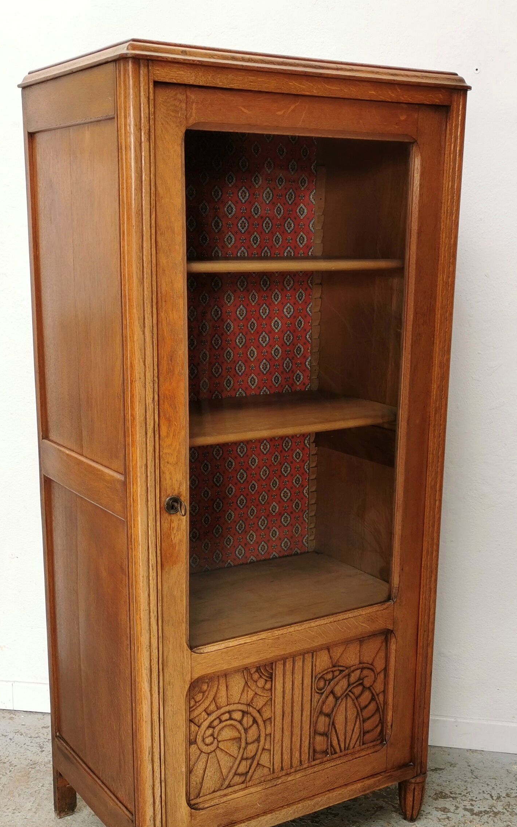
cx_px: 242
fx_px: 1037
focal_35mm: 46
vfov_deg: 43.3
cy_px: 497
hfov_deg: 28.0
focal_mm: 5.58
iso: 50
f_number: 1.8
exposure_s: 1/108
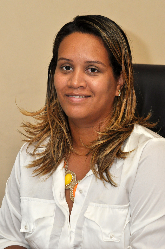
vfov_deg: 17.1
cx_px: 82
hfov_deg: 11.4
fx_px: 827
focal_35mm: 120
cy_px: 124
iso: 800
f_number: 6.3
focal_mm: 80
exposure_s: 1/160
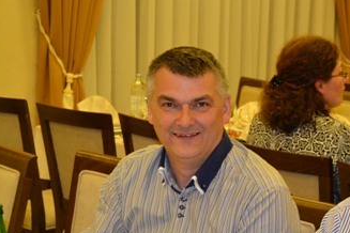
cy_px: 209
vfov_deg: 14.4
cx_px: 332
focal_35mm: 94
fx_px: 914
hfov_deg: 21.1
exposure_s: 1/60
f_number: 4.8
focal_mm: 32
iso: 1800
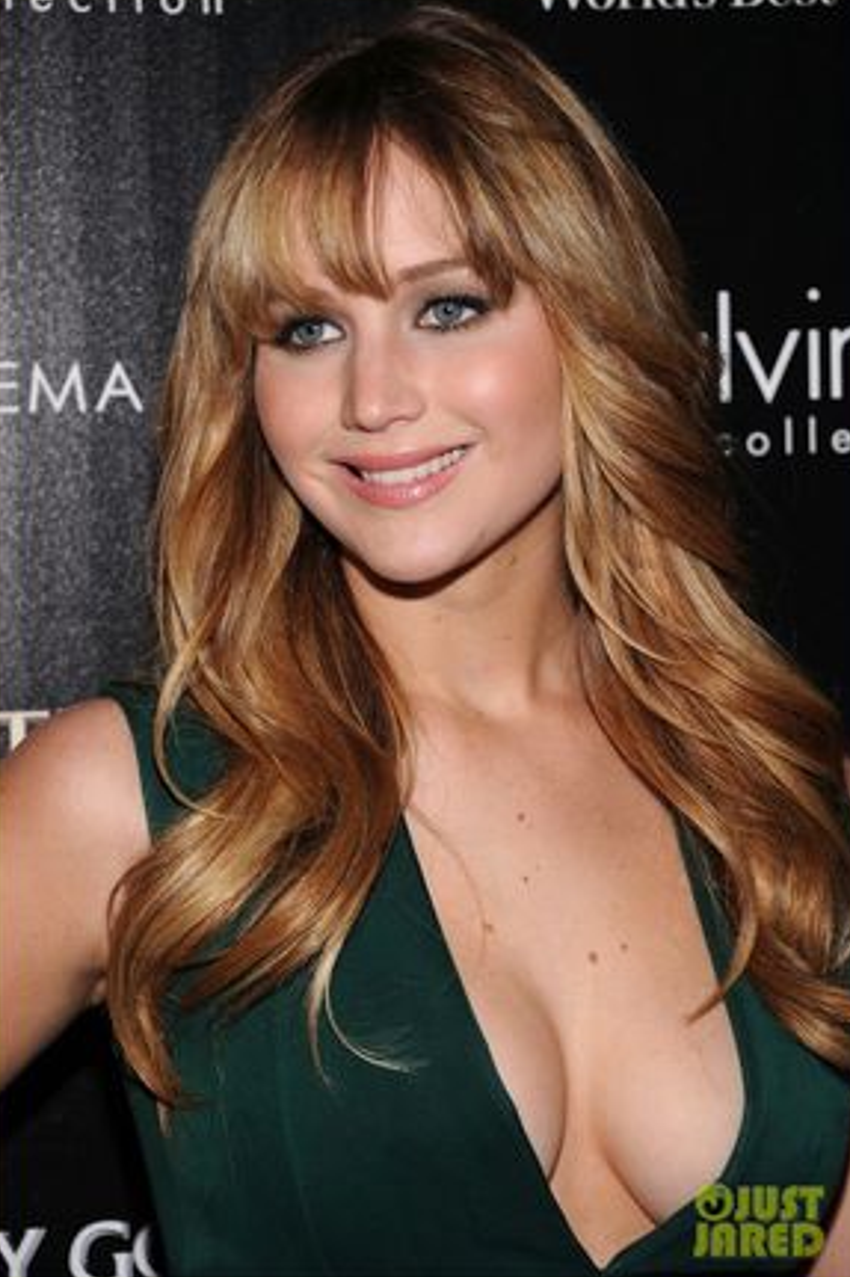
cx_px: 435
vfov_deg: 17.5
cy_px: 619
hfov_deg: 11.7
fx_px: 4147
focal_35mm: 117
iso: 500
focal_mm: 112
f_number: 6.3
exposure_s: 1/250
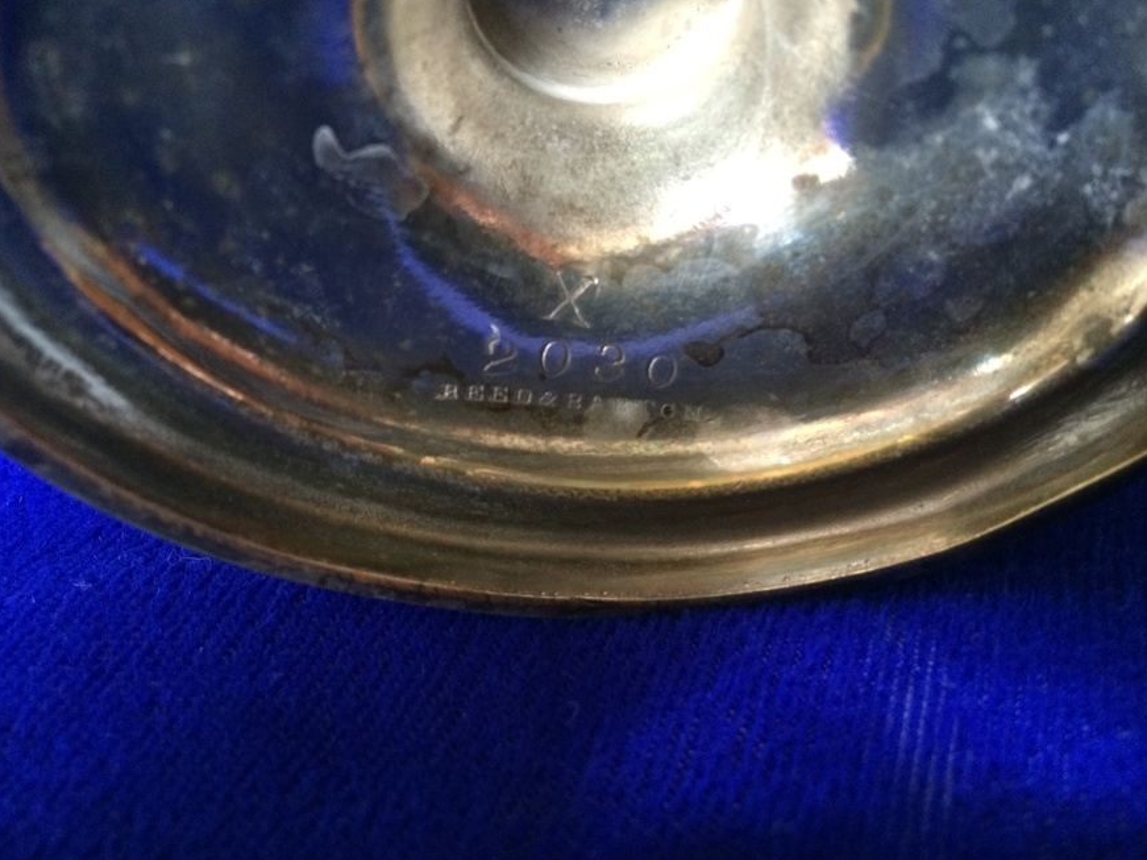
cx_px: 565
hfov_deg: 58.4
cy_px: 435
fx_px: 1027
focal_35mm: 31
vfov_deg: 45.4
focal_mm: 4.12
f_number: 2.2
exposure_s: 1/20
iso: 320
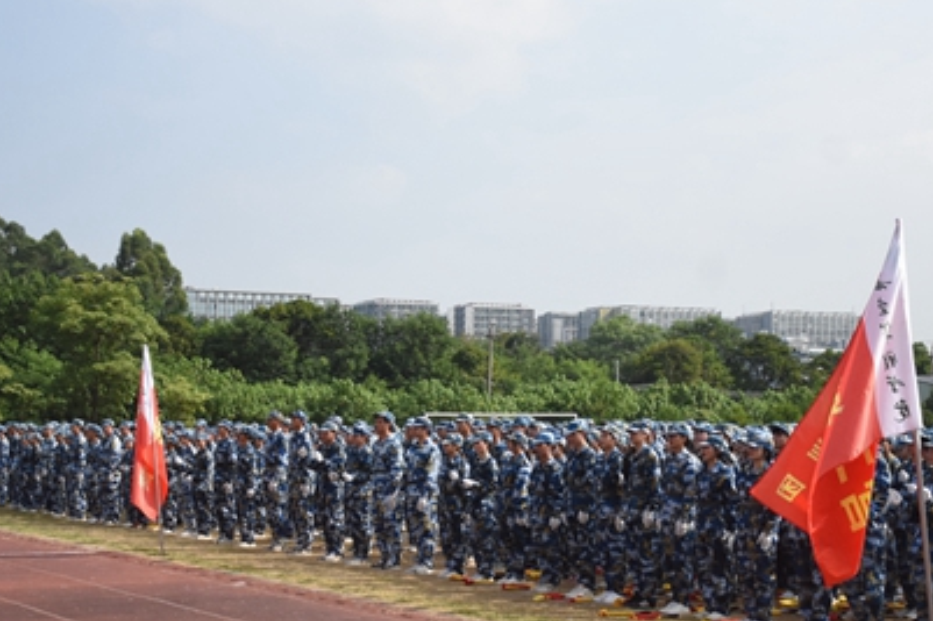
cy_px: 415
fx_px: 1813
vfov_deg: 19.4
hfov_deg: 28.9
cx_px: 482
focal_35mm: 70
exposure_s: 1/8000
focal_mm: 34
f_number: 4.2
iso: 900
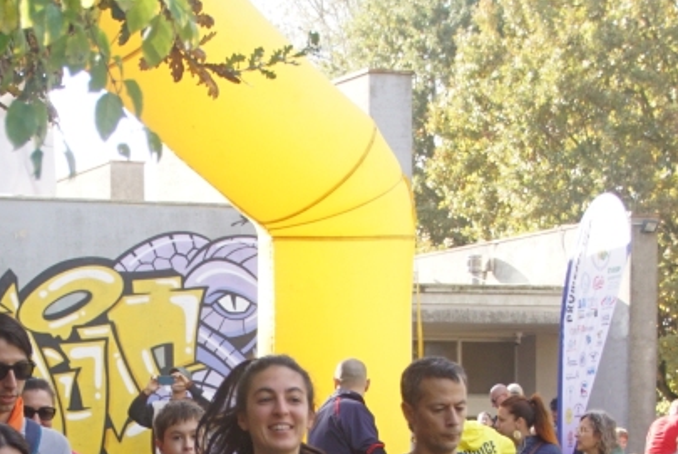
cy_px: 573
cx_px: 223
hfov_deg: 13.2
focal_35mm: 155
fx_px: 2931
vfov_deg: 8.7
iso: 400
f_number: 4.5
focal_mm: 35
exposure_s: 1/320
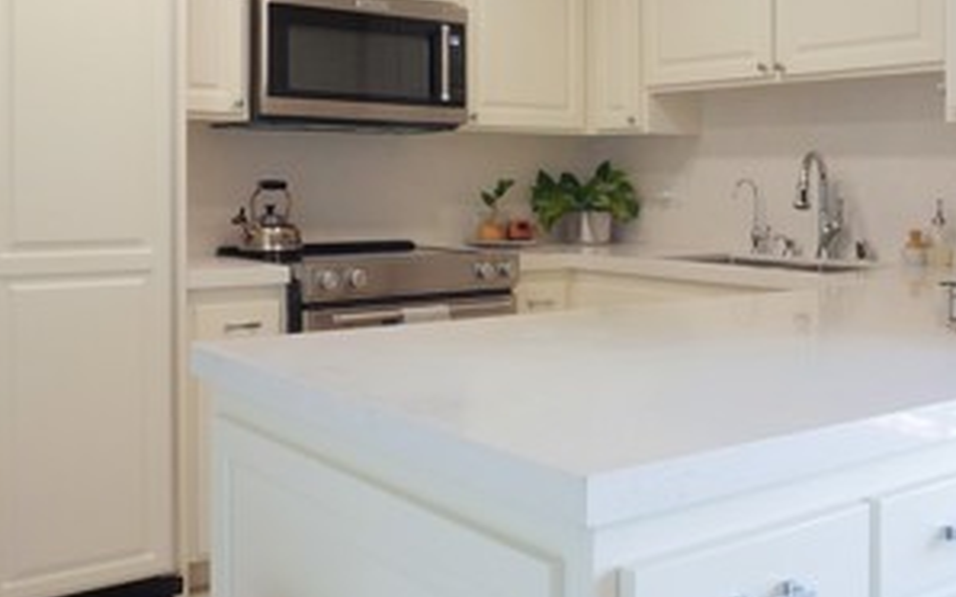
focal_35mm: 41
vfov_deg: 31.1
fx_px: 1068
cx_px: 561
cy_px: 238
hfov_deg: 48.0
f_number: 8
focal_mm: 9
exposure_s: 1/80
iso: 2000
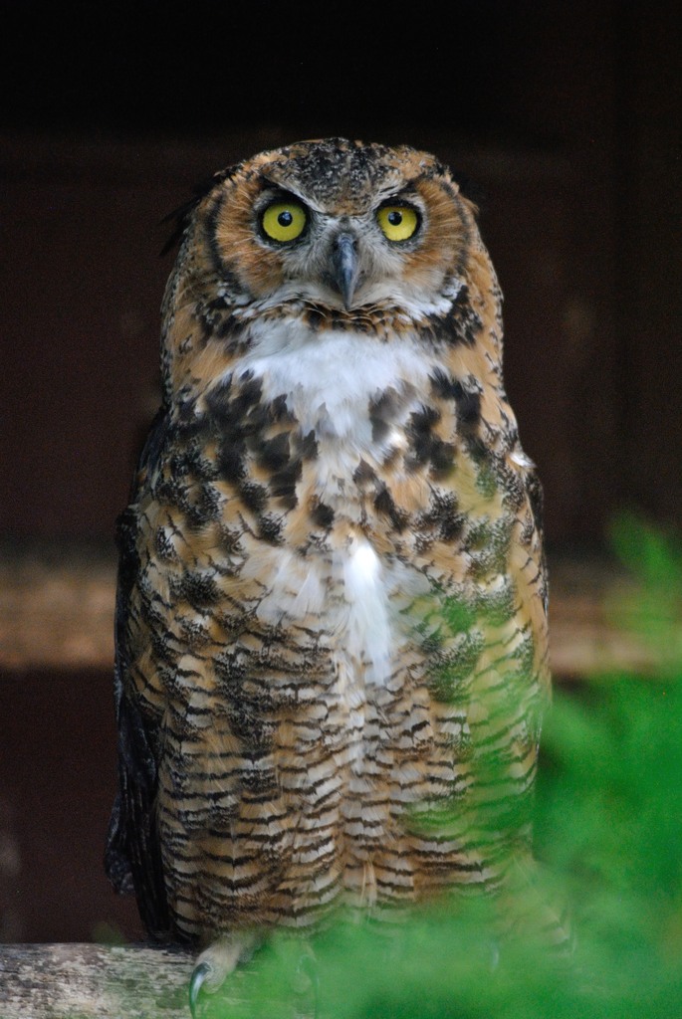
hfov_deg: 3.1
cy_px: 510
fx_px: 12756
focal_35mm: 450
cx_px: 341
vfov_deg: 4.6
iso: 1000
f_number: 5.6
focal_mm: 300
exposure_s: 1/500
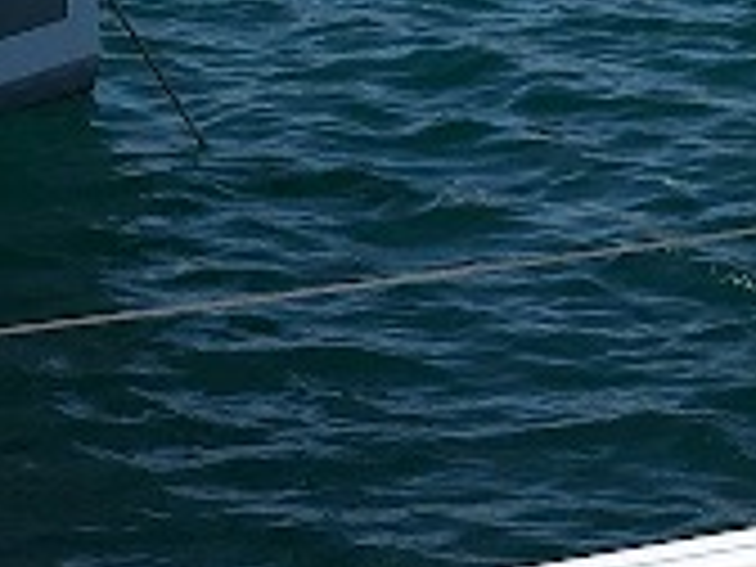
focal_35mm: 171
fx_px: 3735
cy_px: 932
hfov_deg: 11.4
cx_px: 855
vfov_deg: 8.4
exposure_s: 1/3003
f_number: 1.8
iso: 20
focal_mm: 3.99
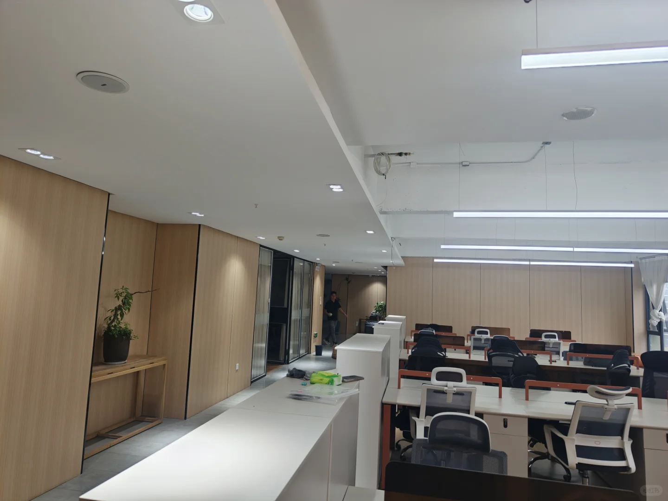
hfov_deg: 73.9
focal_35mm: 23
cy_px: 250
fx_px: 444
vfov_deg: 58.9
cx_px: 334
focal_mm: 8.67
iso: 200
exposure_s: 1/122
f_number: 1.8
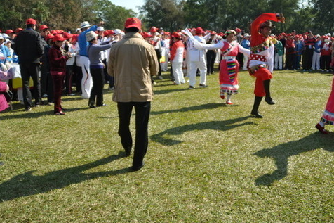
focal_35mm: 34
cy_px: 91
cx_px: 187
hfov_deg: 55.7
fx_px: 315
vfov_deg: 38.7
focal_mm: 18
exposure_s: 1/800
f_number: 3.5
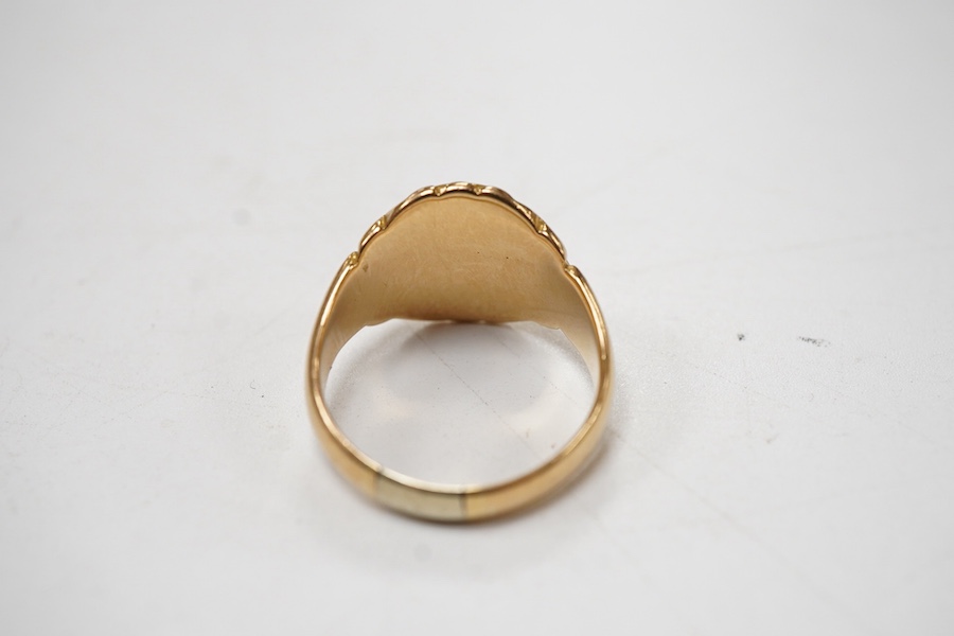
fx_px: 1192
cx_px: 477
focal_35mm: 45
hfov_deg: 43.6
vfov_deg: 29.9
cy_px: 318
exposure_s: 1/125
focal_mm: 30
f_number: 11
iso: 1250
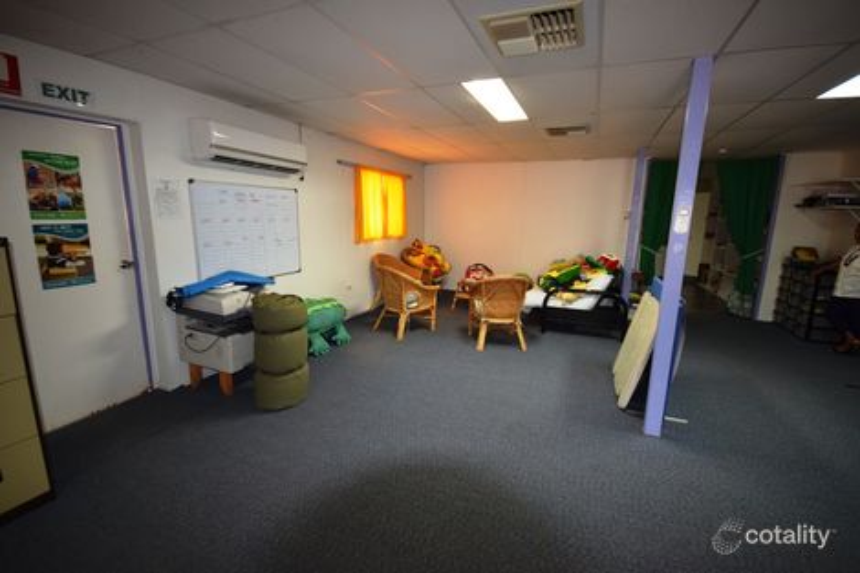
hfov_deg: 100.4
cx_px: 430
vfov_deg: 77.3
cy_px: 286
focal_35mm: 15
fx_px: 358
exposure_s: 1/80
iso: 800
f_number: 4
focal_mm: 10
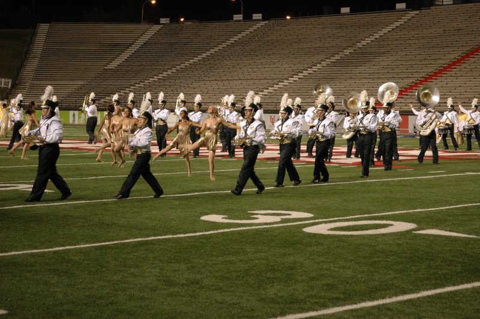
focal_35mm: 82
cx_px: 240
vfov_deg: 16.5
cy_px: 160
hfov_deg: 24.6
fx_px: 1099
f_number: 2.8
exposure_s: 1/100
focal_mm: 55
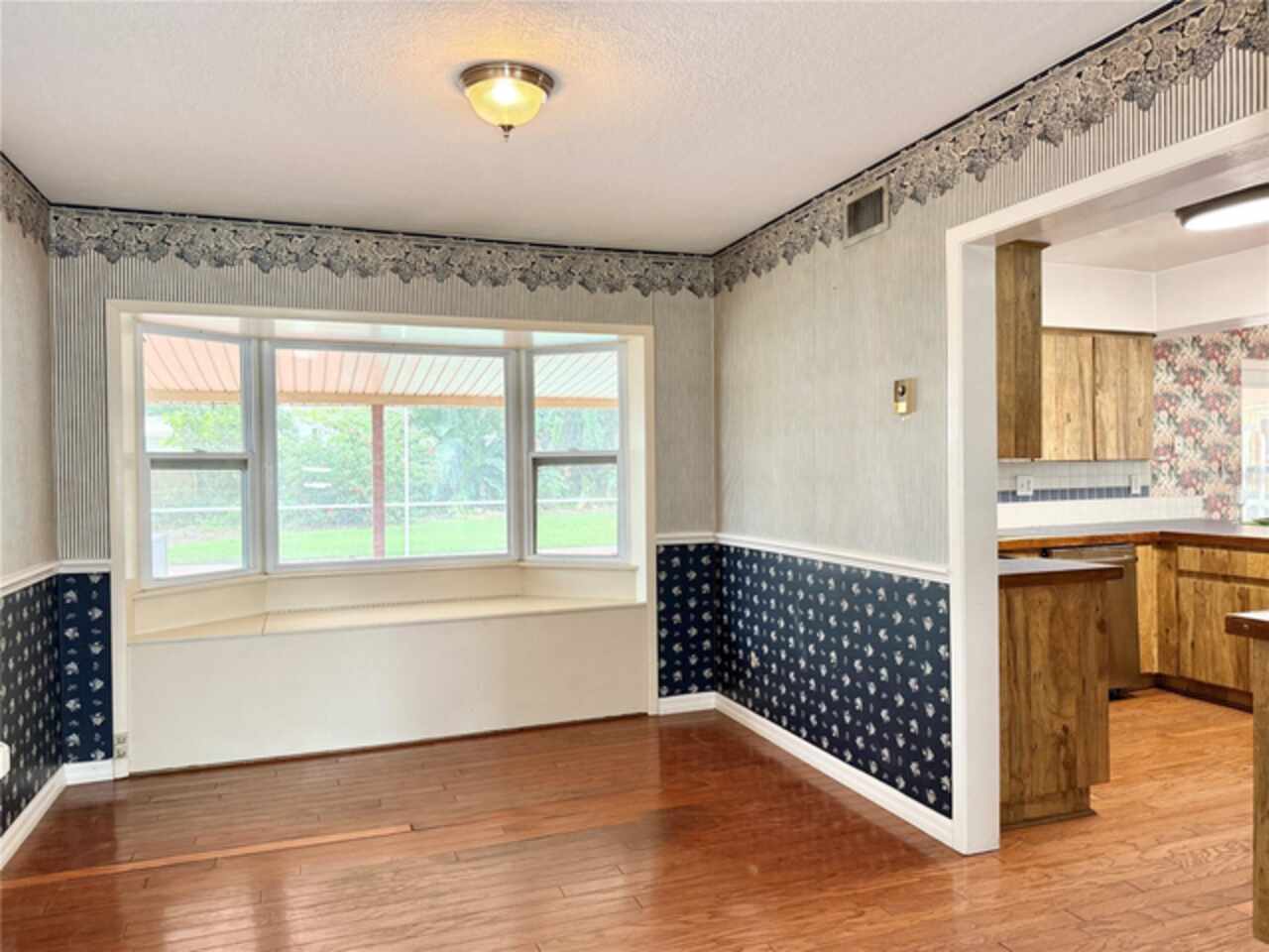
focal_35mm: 24
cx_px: 634
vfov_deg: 56.8
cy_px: 476
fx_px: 880
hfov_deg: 71.6
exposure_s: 1/60
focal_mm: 6.76
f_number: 1.78
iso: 160
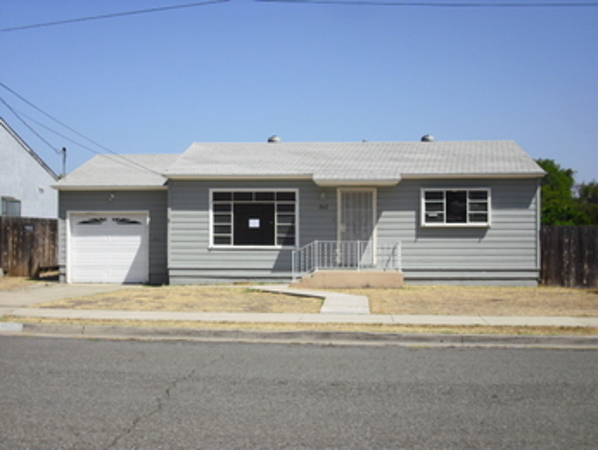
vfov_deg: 31.6
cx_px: 299
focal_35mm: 46
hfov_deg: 41.2
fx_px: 795
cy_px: 225
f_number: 8.9
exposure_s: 1/250
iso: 100
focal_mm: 7.6
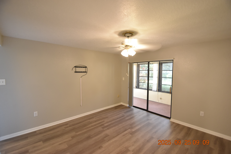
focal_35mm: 15
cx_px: 116
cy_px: 77
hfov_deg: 100.4
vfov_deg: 77.3
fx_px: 96
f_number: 3.5
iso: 800
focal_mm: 10
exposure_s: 1/10
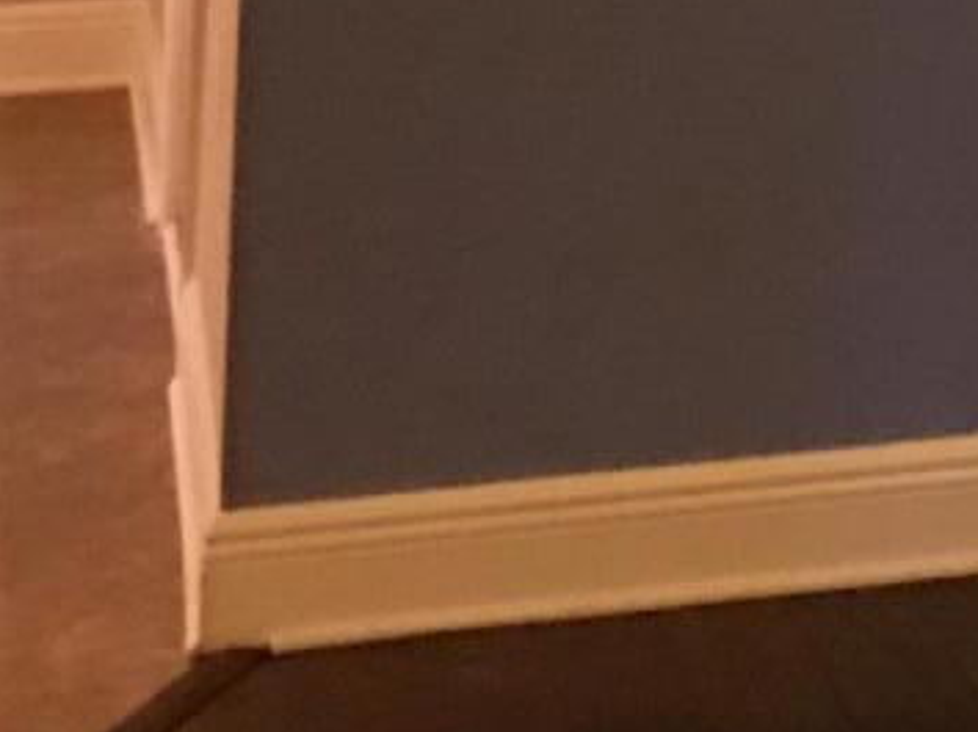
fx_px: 4630
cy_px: -970
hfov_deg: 10.9
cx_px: 2006
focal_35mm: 164
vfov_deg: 8.4
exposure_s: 1/4
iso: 50
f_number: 2.2
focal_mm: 4.15
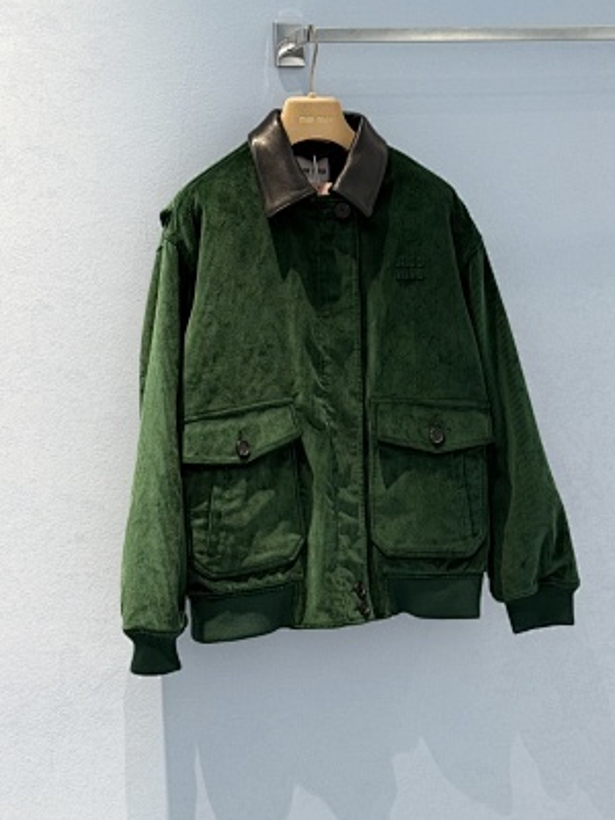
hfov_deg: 24.4
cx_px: 337
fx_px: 1421
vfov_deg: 32.2
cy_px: 373
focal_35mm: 60
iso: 100
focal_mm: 6.76
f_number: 1.78
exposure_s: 1/121
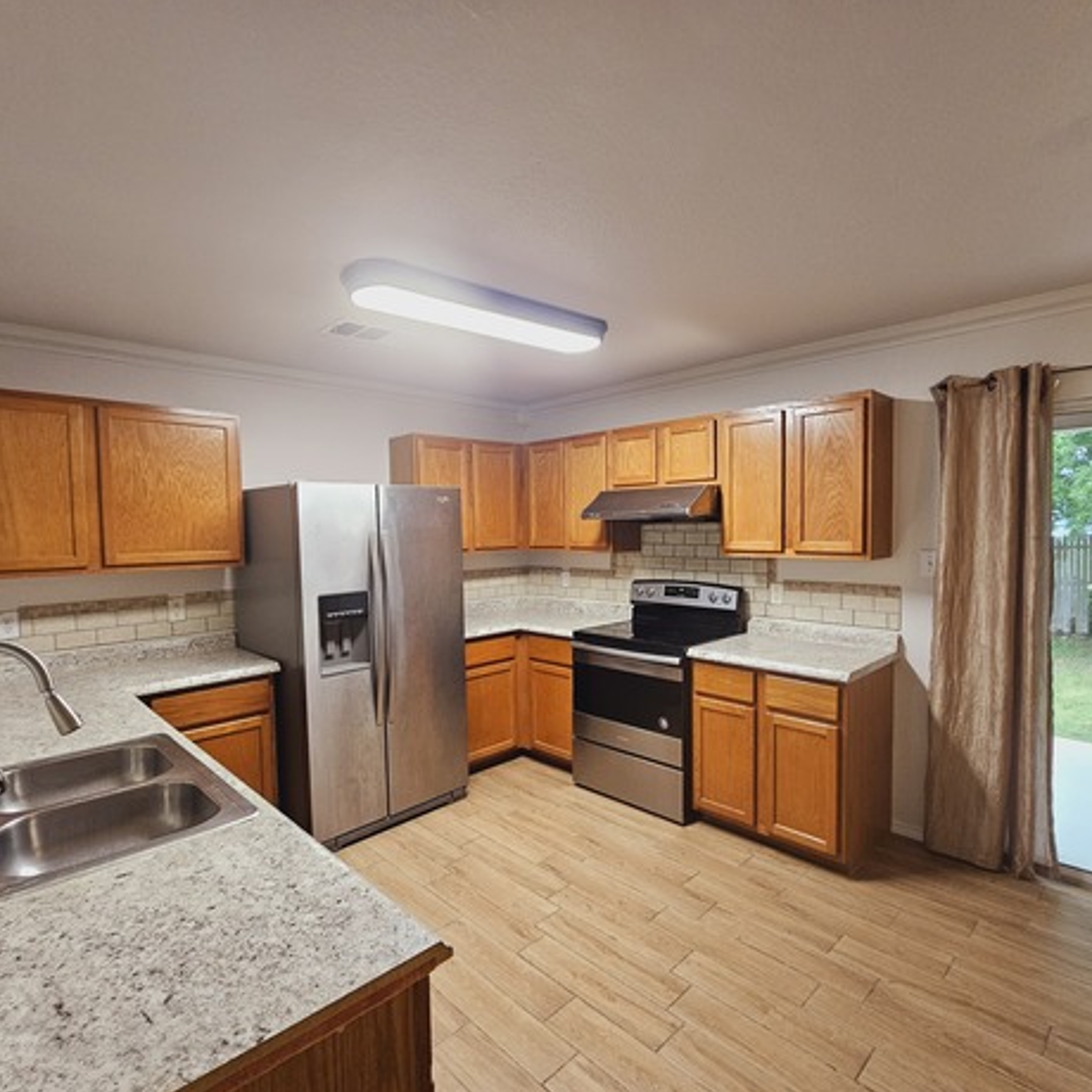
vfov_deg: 87.4
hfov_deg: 87.4
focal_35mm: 16
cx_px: 567
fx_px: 571
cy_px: 560
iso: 400
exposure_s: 1/60
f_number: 2.2
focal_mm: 2.2
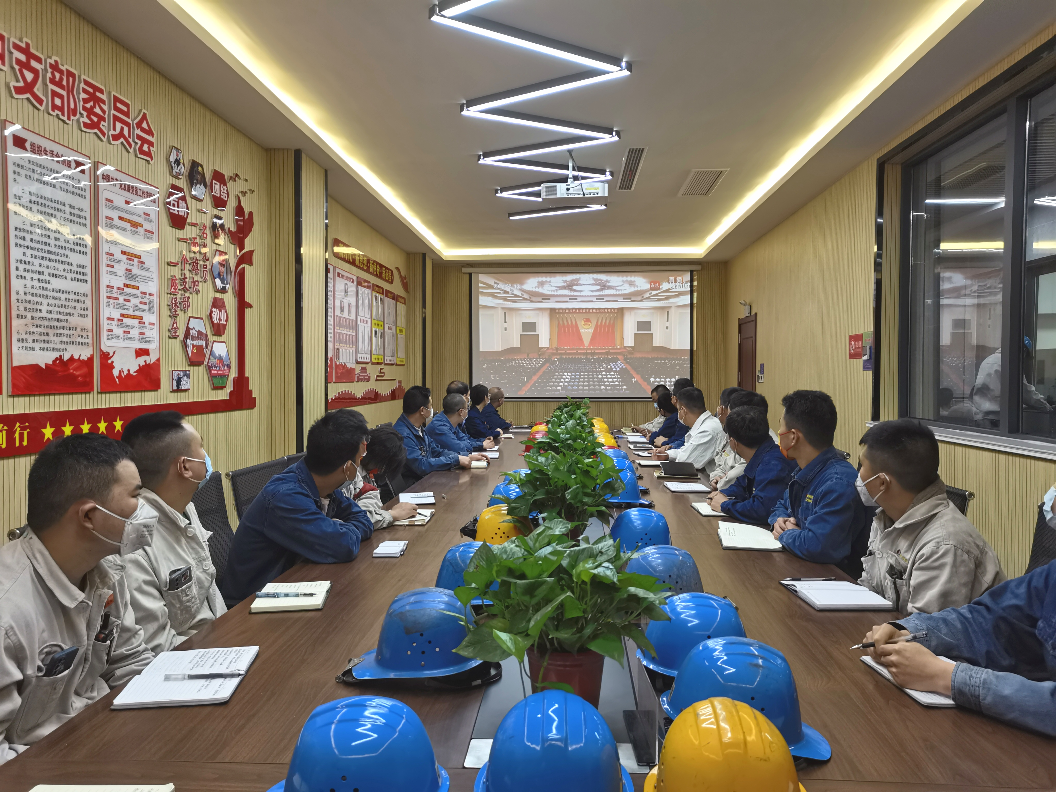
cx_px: 528
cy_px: 396
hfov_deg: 65.3
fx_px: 824
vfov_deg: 51.4
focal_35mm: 27
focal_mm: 5.58
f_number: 1.9
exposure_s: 1/100
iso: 200
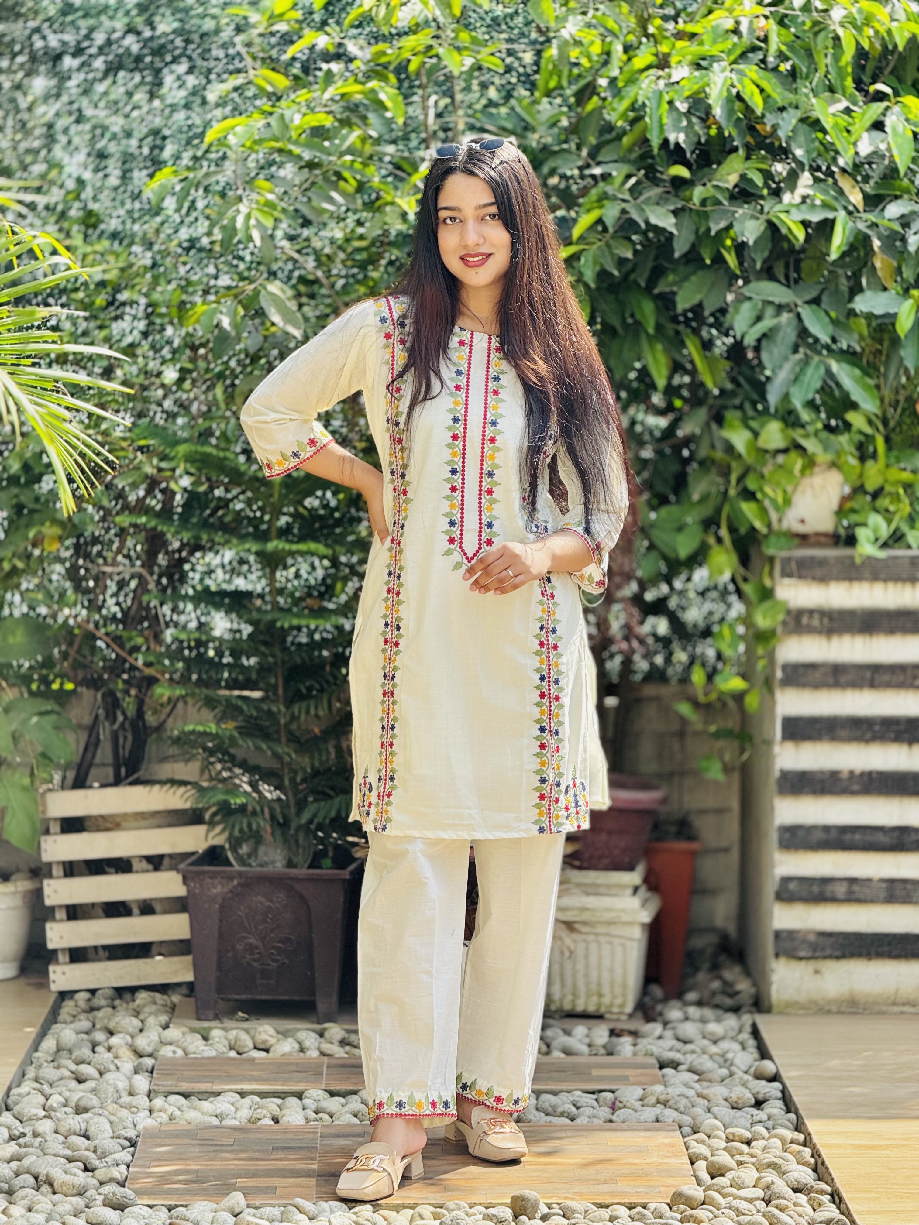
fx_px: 4248
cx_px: 460
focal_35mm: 120
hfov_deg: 12.3
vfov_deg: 16.4
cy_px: 612
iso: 50
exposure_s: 1/341
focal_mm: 15.66
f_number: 2.8
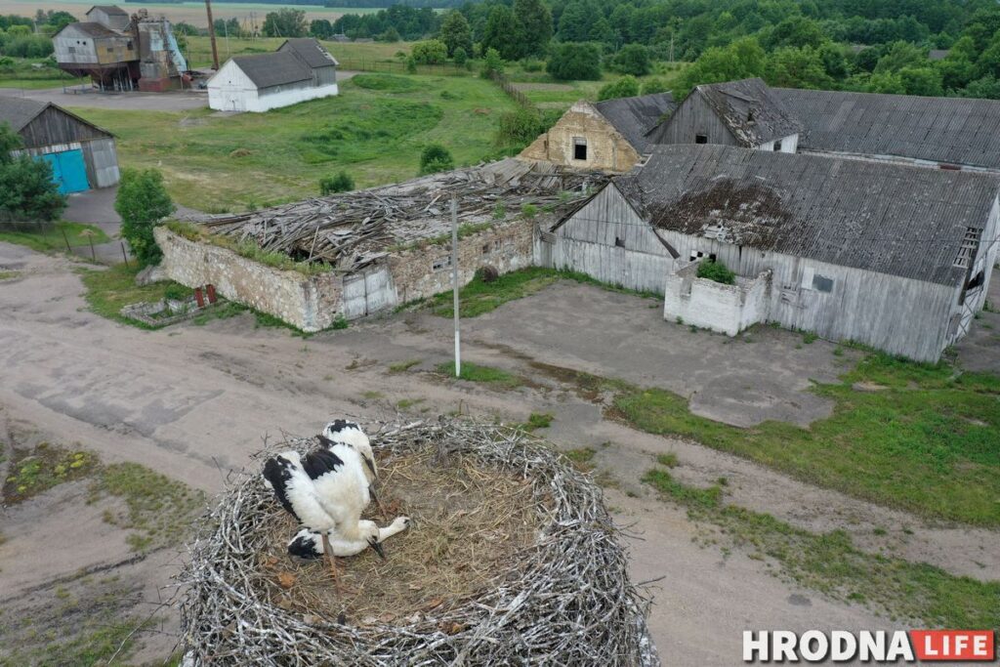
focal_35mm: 28
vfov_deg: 46.4
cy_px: 334
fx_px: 778
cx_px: 500
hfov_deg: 65.5
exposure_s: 1/100
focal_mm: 10.26
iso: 100
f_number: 4
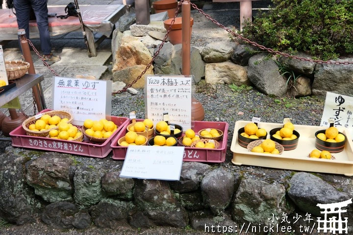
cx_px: 176
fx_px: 382
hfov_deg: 49.6
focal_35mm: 39
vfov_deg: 34.2
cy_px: 118
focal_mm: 26
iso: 250
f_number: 4
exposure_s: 1/250
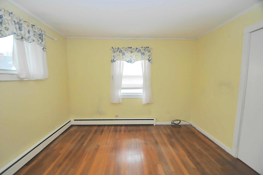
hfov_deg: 100.5
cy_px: 88
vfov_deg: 77.2
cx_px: 132
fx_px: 109
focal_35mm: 15
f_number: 3.5
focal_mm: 10
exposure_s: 1/160
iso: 800
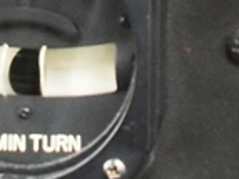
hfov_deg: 7.5
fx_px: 1801
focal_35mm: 261
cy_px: -354
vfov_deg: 5.4
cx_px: 298
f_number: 2.8
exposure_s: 1/45
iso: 100
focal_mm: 6.3
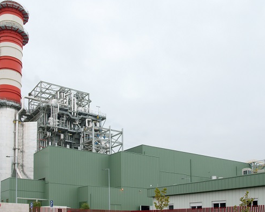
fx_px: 243
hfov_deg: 56.8
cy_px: 105
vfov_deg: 47.1
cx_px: 108
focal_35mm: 31
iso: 200
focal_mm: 18
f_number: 9
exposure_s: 1/400
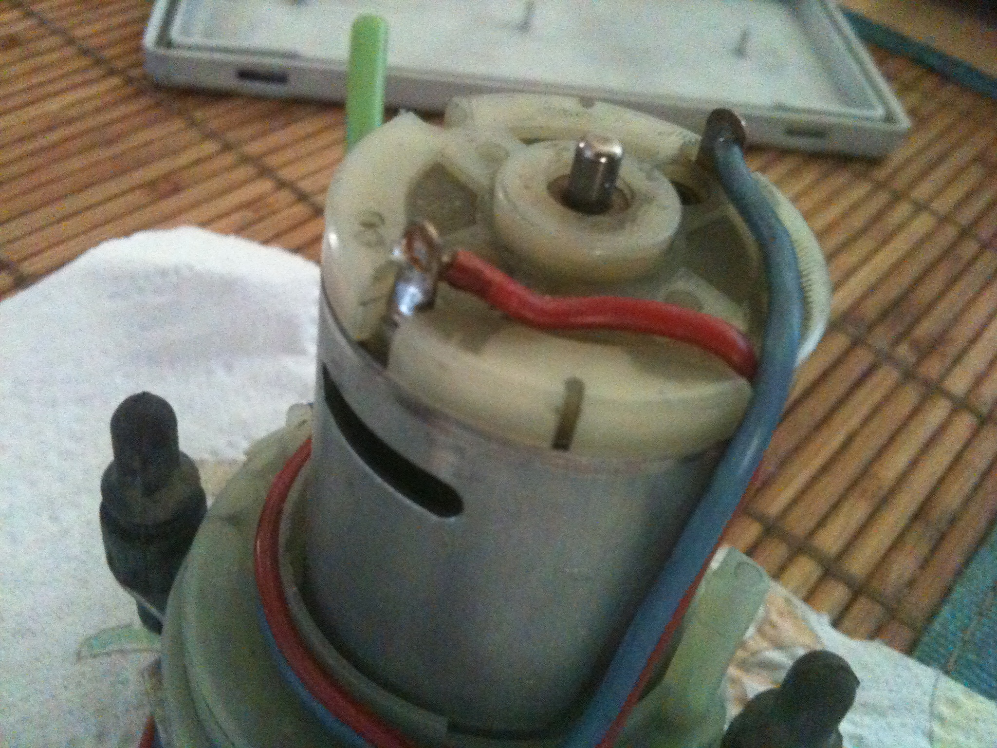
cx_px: 498
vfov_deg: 40.7
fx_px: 1008
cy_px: 374
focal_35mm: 35
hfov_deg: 52.6
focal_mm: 3.85
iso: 800
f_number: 2.8
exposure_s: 1/10
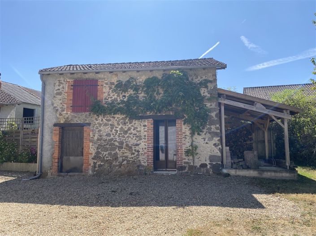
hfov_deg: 67.3
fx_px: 237
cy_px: 118
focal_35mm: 26
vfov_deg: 53.0
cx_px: 158
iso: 32
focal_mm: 4.25
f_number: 1.8
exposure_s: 1/2315
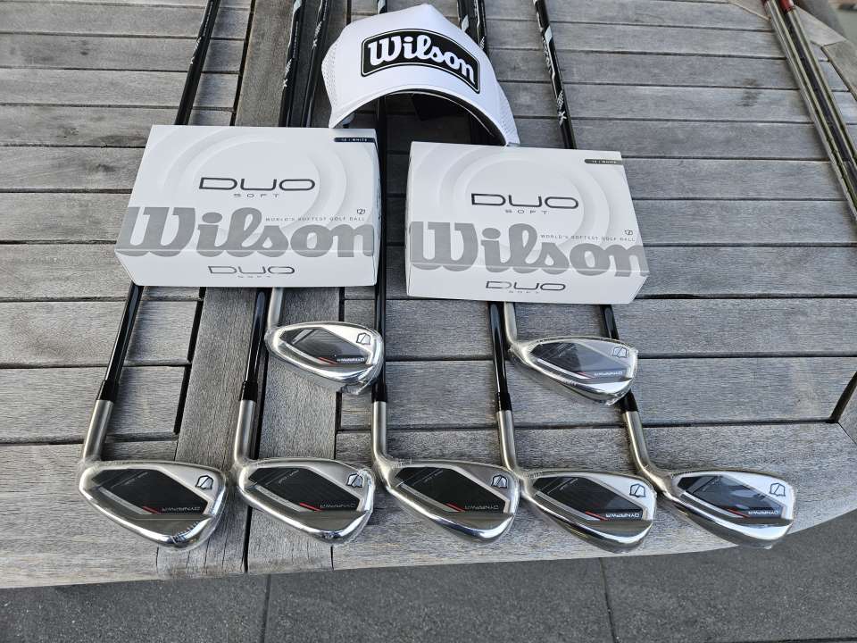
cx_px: 428
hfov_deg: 73.9
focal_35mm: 23
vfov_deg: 58.9
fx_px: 569
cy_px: 322
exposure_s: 1/190
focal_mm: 5.4
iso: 125
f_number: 1.8
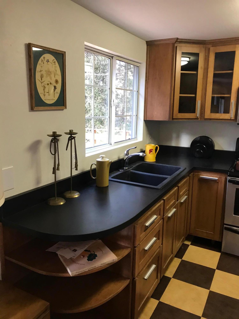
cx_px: 120
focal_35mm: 28
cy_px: 160
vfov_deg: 63.4
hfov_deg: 49.7
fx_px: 258
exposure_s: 1/15
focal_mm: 3.99
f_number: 1.8
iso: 50
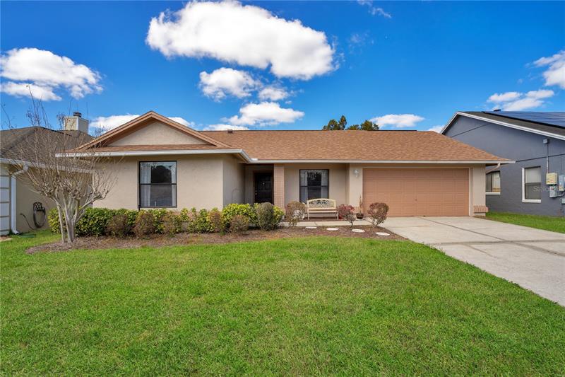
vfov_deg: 73.7
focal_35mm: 16
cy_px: 188
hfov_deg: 96.7
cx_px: 282
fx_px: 251
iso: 100
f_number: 10
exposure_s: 1/100
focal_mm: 16
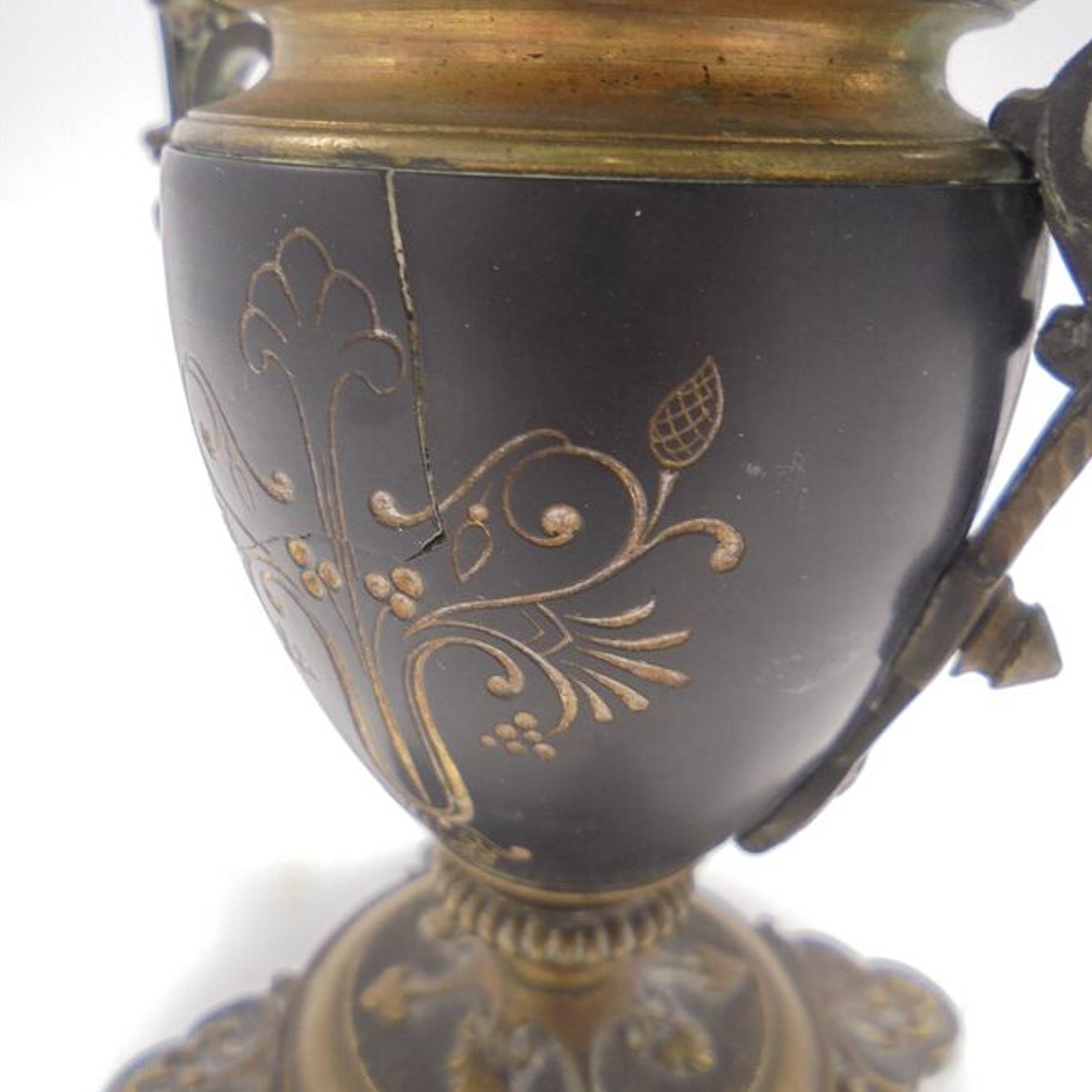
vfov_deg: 52.4
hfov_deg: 52.5
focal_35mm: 31
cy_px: 476
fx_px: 1106
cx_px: 546
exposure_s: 1/30
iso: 100
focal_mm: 4.6
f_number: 3.5
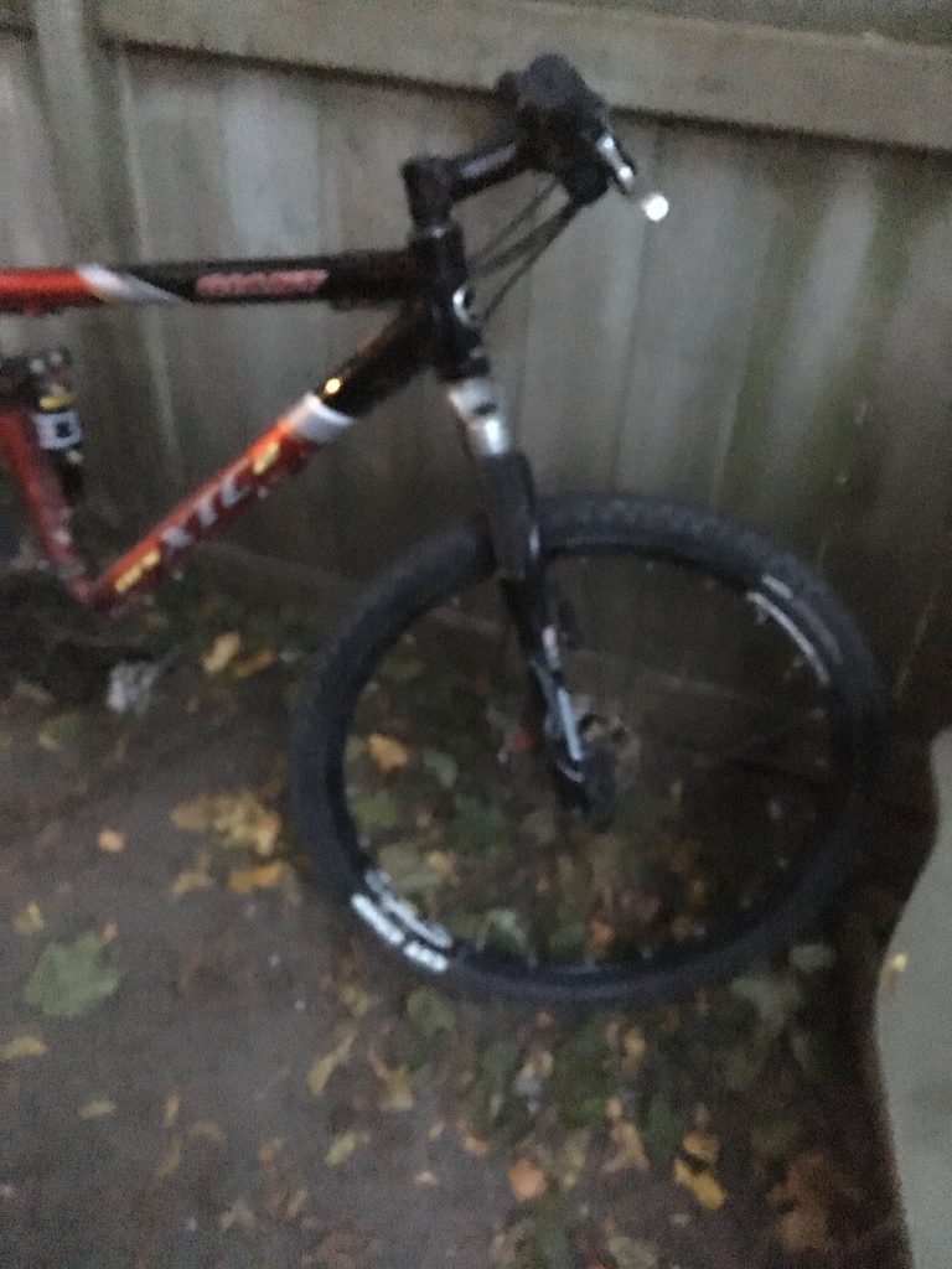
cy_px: 634
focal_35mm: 29
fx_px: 1063
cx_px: 476
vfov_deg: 61.7
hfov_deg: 48.2
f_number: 2.2
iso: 2000
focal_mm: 4.15
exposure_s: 1/15
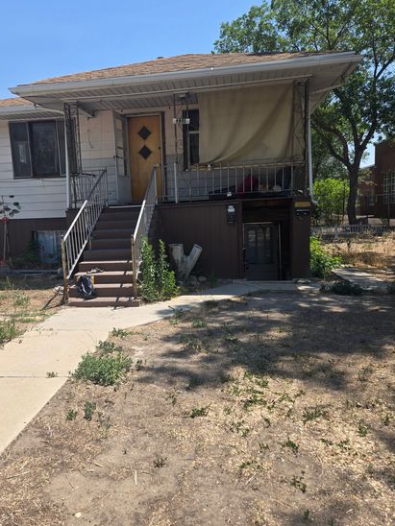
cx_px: 171
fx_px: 426
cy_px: 253
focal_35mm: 28
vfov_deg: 63.4
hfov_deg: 49.6
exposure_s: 1/1493
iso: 25
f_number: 1.8
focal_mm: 5.4
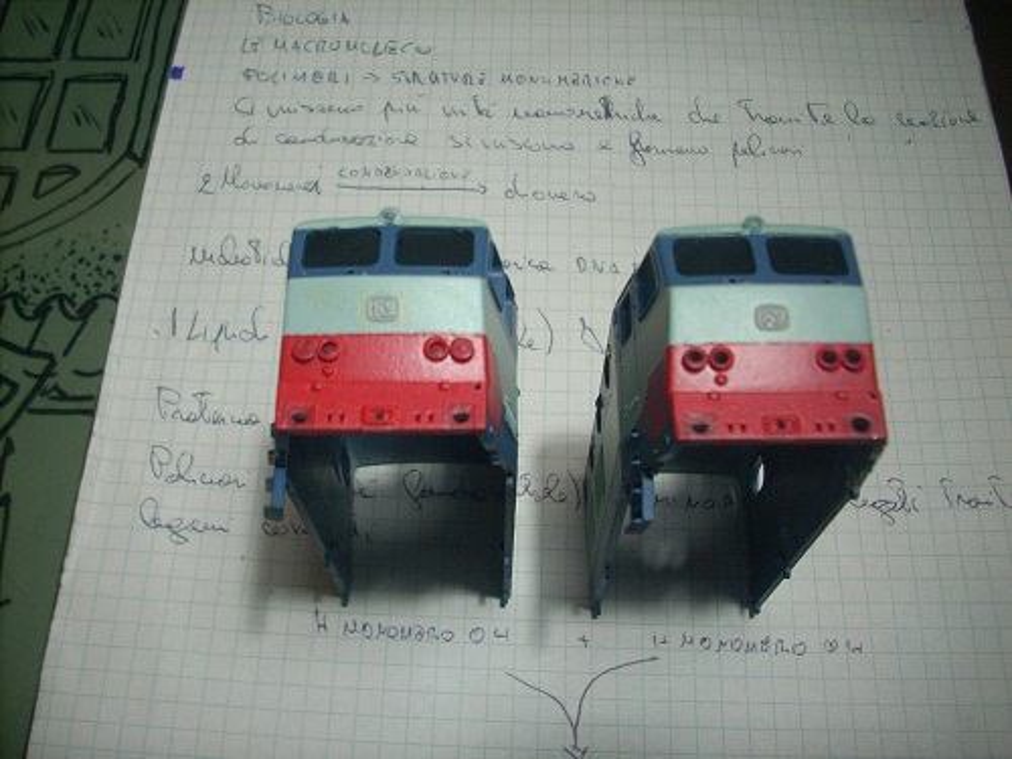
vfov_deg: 38.7
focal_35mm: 37
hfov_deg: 50.1
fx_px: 1082
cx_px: 506
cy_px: 380
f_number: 2.8
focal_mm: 6.2
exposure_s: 1/17.1
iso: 200
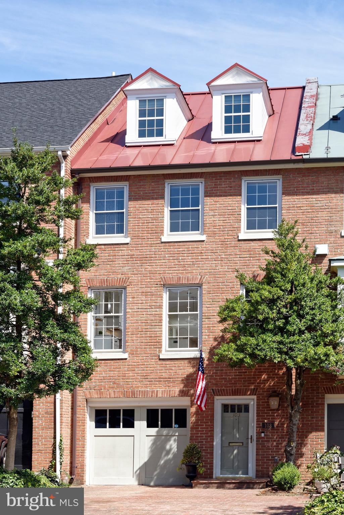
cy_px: 258
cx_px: 172
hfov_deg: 27.0
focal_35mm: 50
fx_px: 716
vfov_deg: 39.6
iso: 320
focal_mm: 50
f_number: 9
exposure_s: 1/400
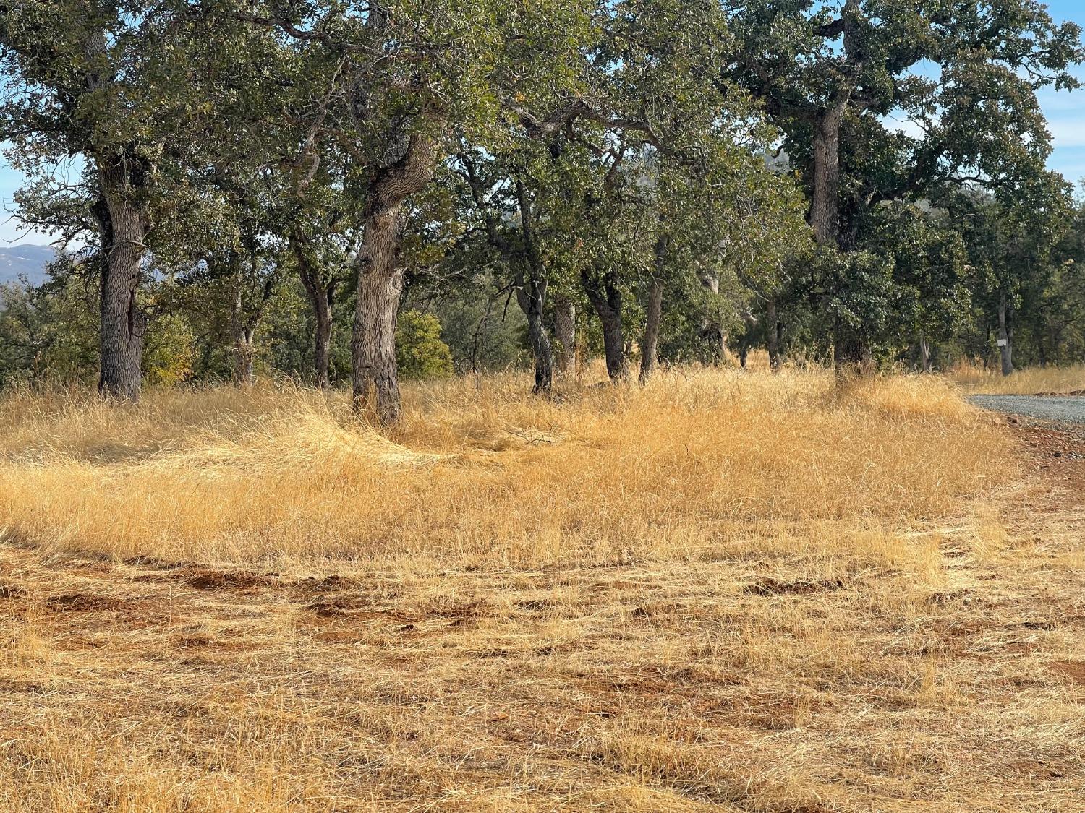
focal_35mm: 64
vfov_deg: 22.9
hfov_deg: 30.3
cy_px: 406
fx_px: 2006
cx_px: 542
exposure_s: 1/867
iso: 20
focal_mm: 7.5
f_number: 2.2
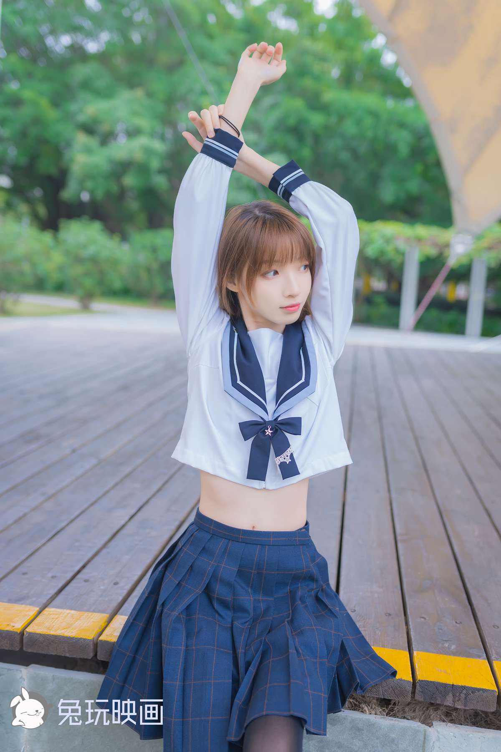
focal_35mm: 35
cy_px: 376
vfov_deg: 54.4
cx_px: 250
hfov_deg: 37.9
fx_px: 731
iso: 100
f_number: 2
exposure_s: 1/200
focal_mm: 35
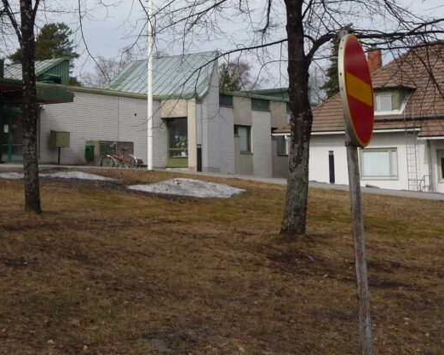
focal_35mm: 69
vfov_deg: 21.7
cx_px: 63
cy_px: 35
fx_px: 907
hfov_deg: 26.8
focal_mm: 6
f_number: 3.7
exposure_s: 1/1000
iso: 100
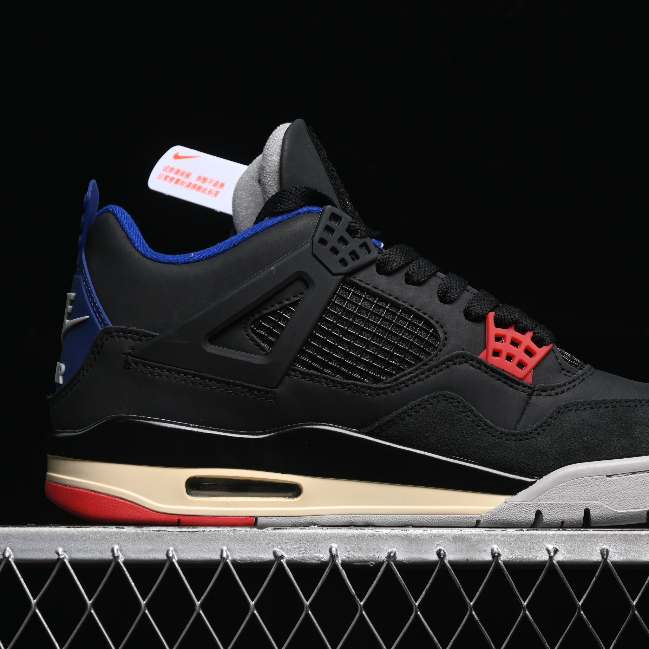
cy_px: 325
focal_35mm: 96
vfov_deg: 18.1
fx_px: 2036
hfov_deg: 18.1
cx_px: 386
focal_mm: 50
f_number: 7.1
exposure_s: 1/50
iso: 160
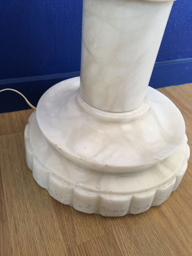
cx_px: 96
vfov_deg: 61.7
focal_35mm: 29
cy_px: 128
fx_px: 214
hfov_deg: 48.2
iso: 64
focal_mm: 4.15
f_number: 2.2
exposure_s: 1/33
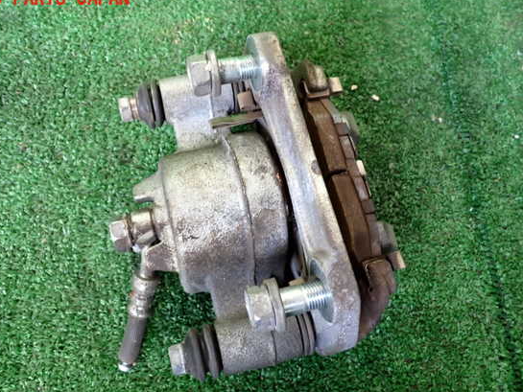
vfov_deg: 43.0
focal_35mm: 33
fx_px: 499
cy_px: 202
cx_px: 243
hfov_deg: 55.3
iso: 500
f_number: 2.3
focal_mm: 5.4
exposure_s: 1/30
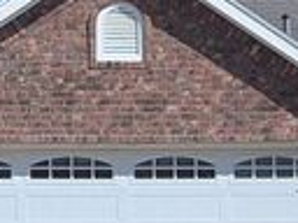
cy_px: 249
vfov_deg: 7.7
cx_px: 310
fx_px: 1644
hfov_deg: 10.3
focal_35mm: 191
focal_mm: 6.9
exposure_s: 1/1667
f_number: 1.68
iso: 22
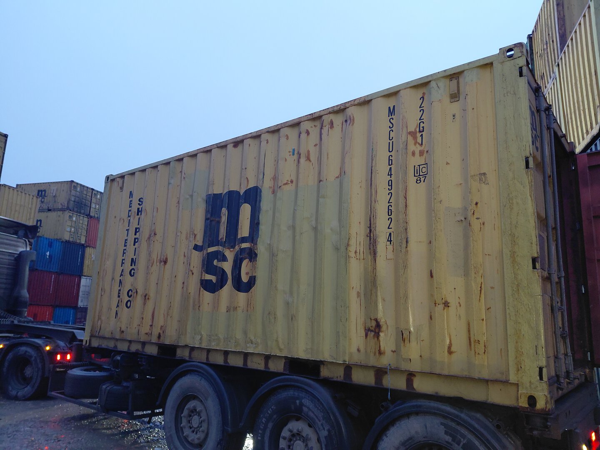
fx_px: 433
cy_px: 225
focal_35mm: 25
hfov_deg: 69.4
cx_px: 300
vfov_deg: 54.9
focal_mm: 4.69
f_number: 1.8
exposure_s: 1/25
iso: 320
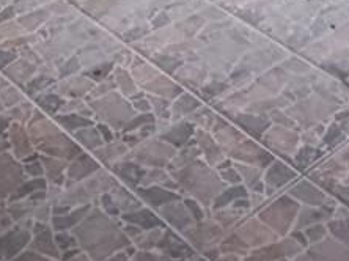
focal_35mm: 101
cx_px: 197
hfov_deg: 19.5
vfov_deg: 11.1
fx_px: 1017
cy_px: -448
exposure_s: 1/121
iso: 200
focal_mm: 2.22
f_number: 2.2
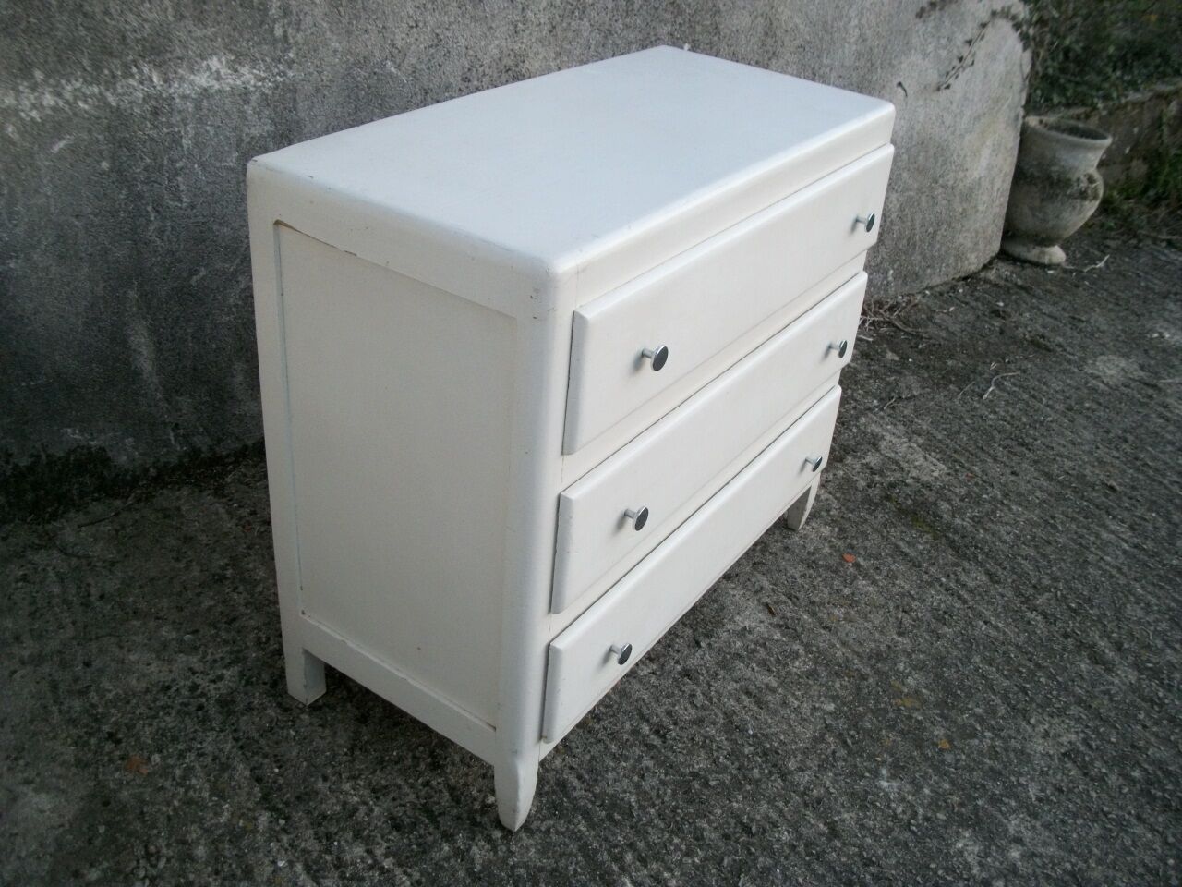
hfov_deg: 56.8
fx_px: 1093
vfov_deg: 44.2
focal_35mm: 32
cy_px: 444
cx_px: 591
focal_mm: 5.7
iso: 160
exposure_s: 1/50
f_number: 2.9
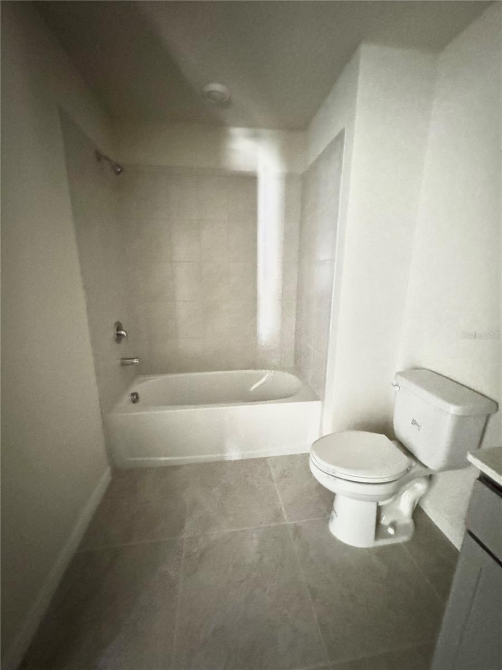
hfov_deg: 85.7
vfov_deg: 102.1
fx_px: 271
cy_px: 335
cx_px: 251
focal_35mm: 14
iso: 2000
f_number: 2.2
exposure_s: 1/30
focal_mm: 2.22
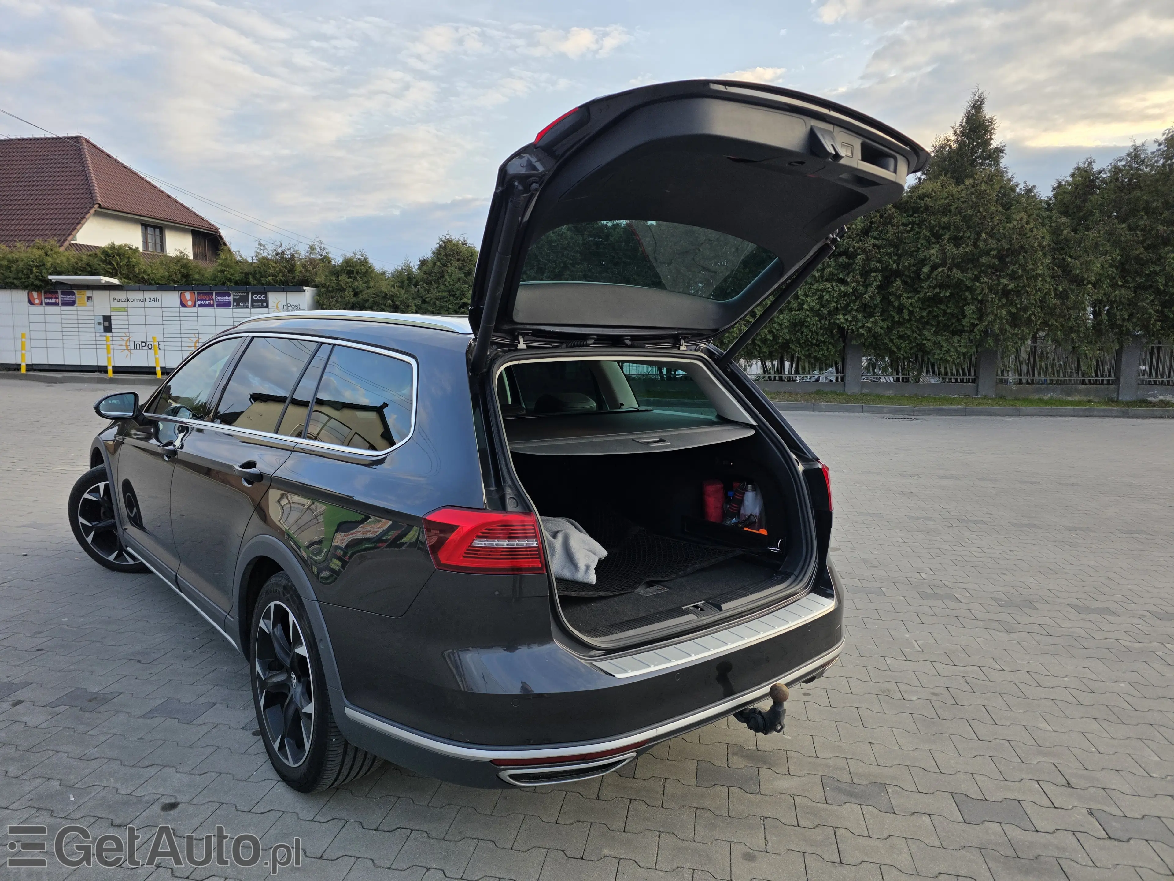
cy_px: 440
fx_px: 780
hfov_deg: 73.9
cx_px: 587
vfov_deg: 58.9
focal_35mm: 23
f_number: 1.7
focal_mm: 6.3
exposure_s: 1/359
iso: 40
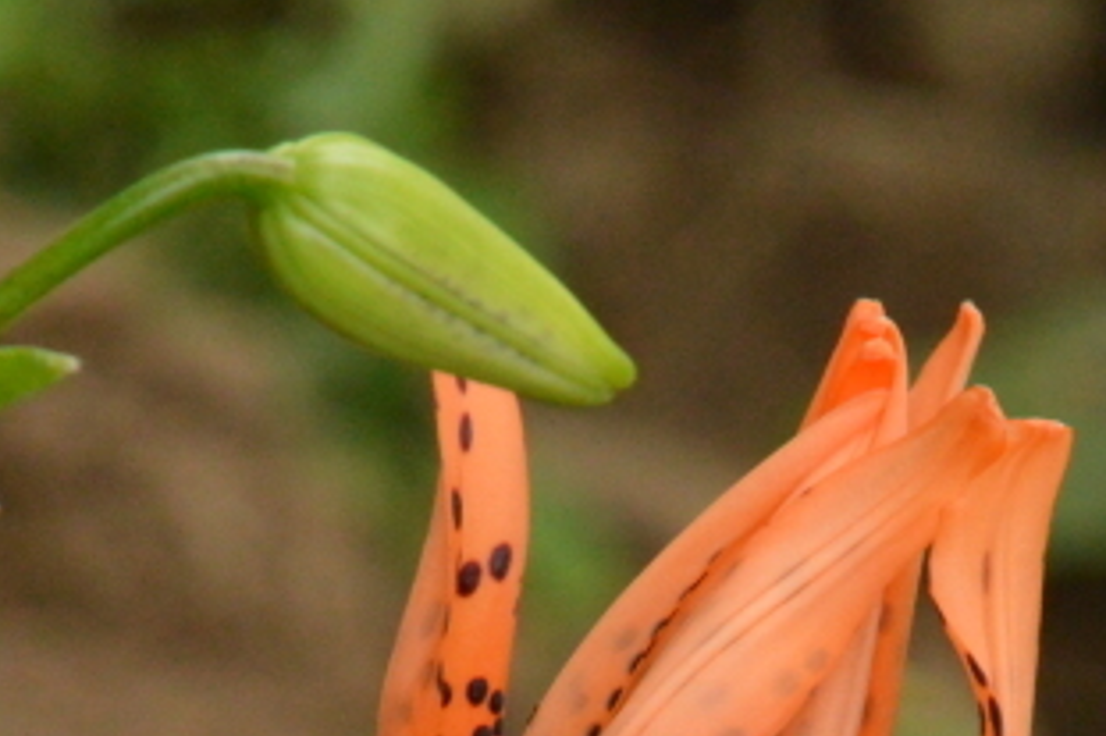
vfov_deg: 0.9
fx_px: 45566
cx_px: 665
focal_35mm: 1484
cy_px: 1129
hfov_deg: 1.4
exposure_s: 1/250
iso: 2500
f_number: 18
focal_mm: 300
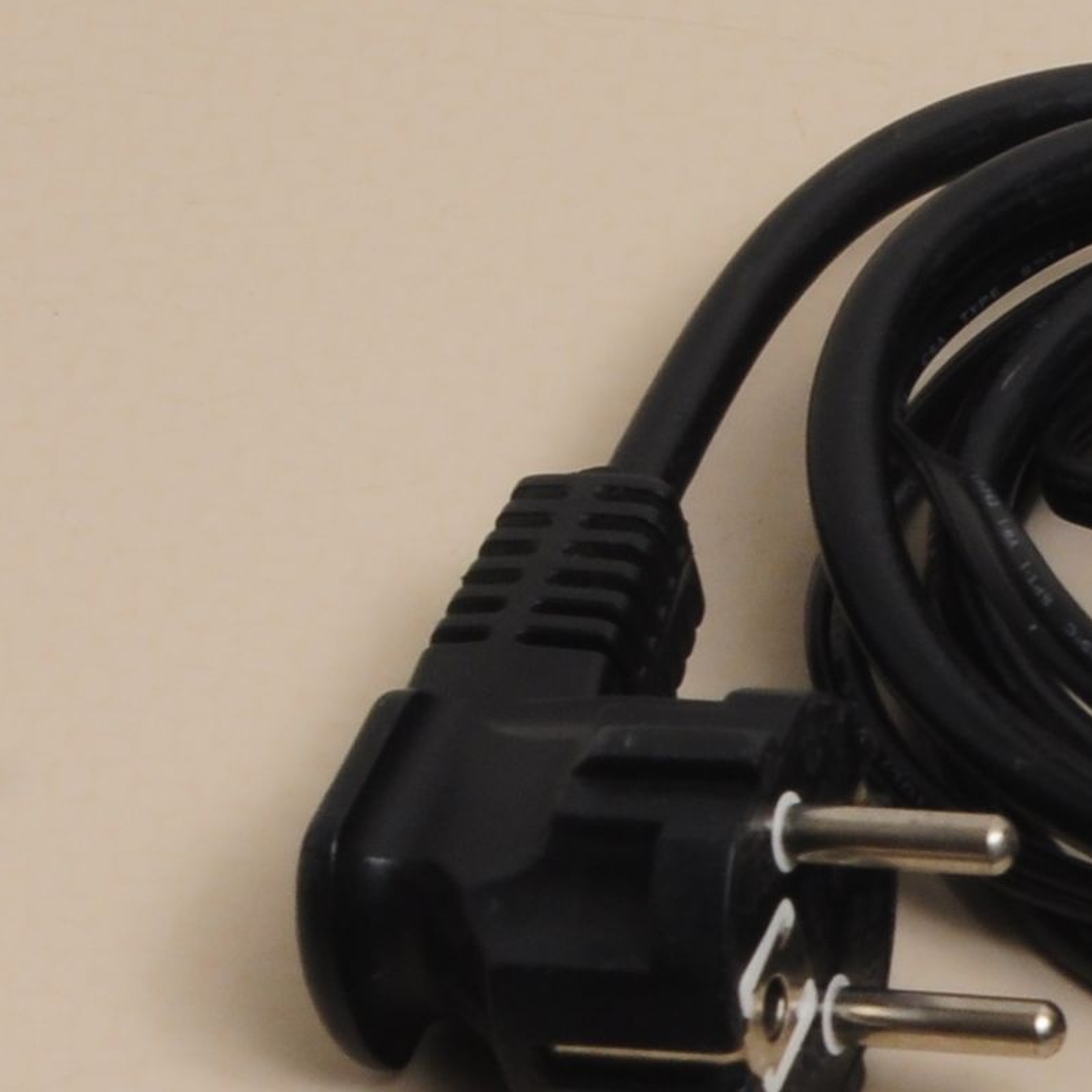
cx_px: 2303
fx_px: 13537
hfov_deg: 4.5
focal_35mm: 379
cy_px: 1557
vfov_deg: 4.6
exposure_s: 1.3
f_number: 14
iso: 200
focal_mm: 55
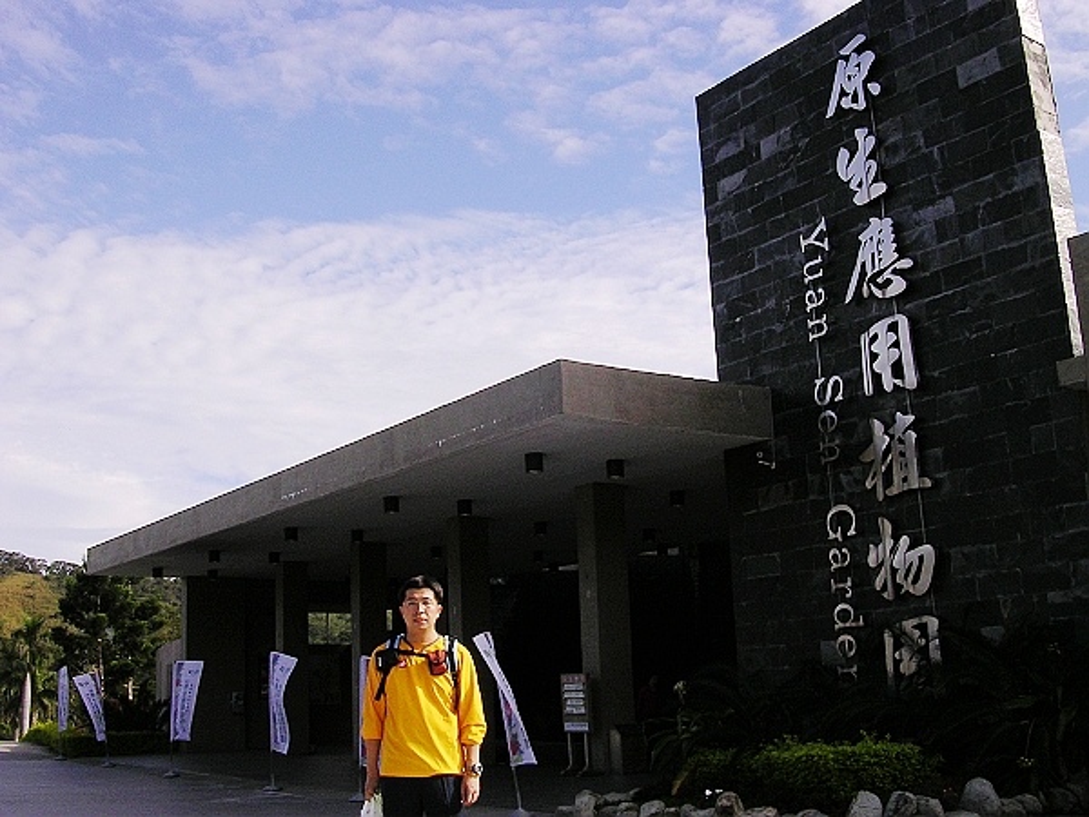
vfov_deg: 37.7
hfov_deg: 49.0
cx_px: 544
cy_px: 408
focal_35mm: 38
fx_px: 1195
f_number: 5.6
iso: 100
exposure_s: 1/414
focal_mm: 5.8
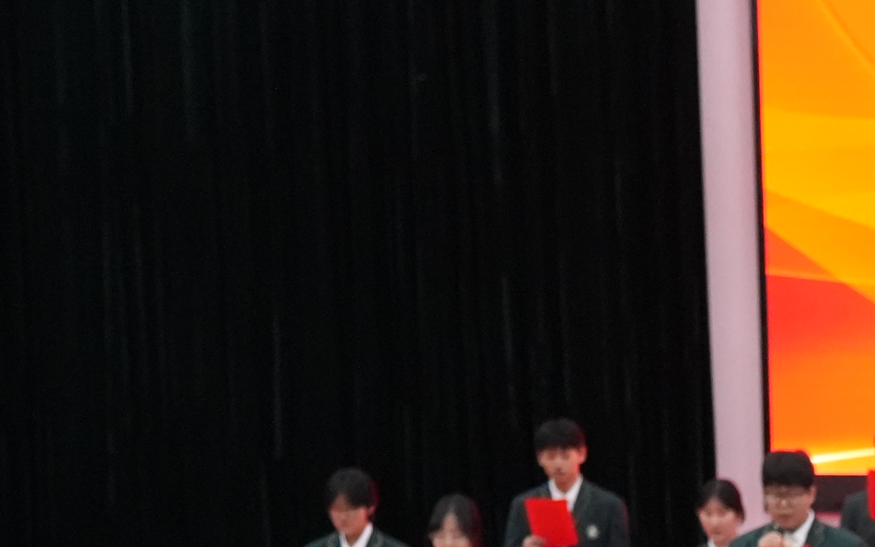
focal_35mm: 187
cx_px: 1285
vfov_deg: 6.8
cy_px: 1028
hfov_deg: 10.8
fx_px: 4460
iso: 5000
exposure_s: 1/160
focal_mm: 42
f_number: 4
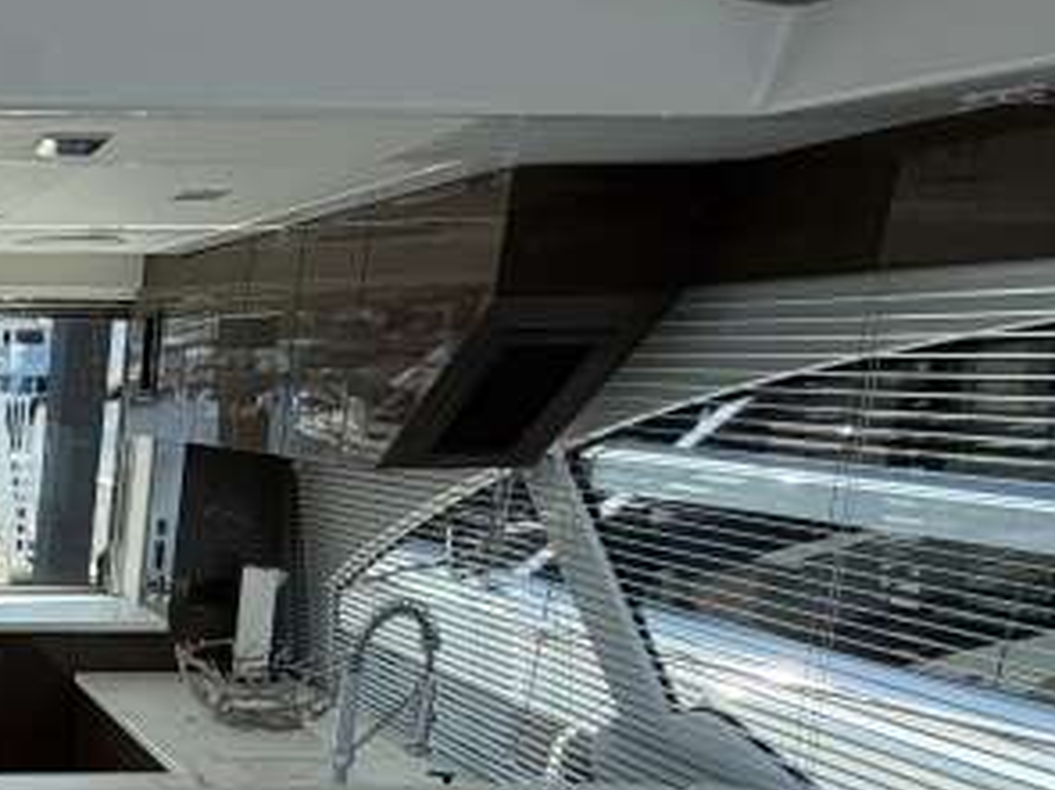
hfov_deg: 37.6
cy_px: 754
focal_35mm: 38
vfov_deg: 34.9
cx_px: -197
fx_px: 1158
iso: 40
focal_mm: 2.22
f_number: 2.2
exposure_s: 1/549
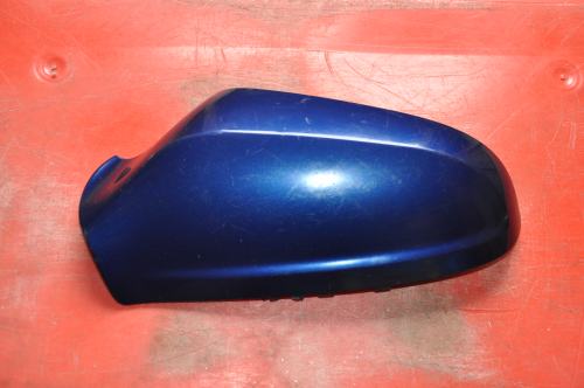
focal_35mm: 57
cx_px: 292
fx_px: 923
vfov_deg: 23.7
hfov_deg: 35.1
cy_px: 194
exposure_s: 1/60
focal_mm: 38
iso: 800
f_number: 4.5
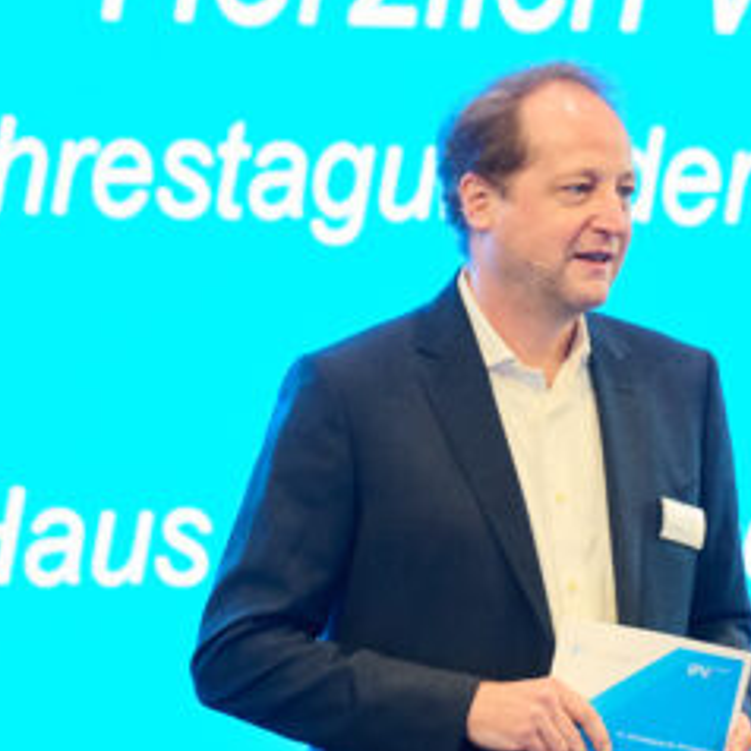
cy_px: 641
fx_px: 13475
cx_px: 732
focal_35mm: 549
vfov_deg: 3.2
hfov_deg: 3.2
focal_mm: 200
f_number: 5
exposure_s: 1/200
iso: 2000
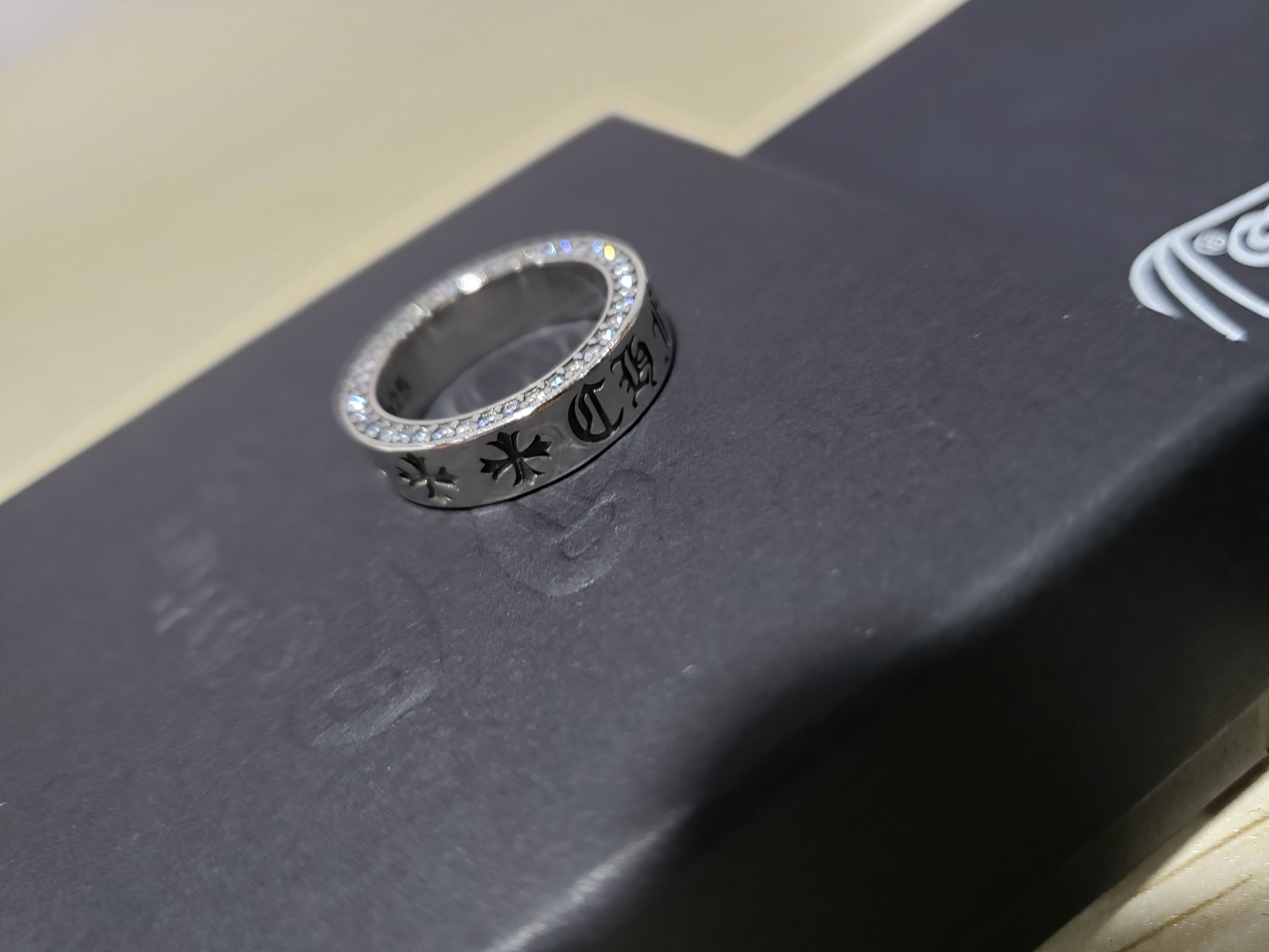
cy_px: 476
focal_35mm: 26
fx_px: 953
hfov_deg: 67.3
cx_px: 634
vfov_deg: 53.1
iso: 64
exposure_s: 1/50
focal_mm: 4.3
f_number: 1.5
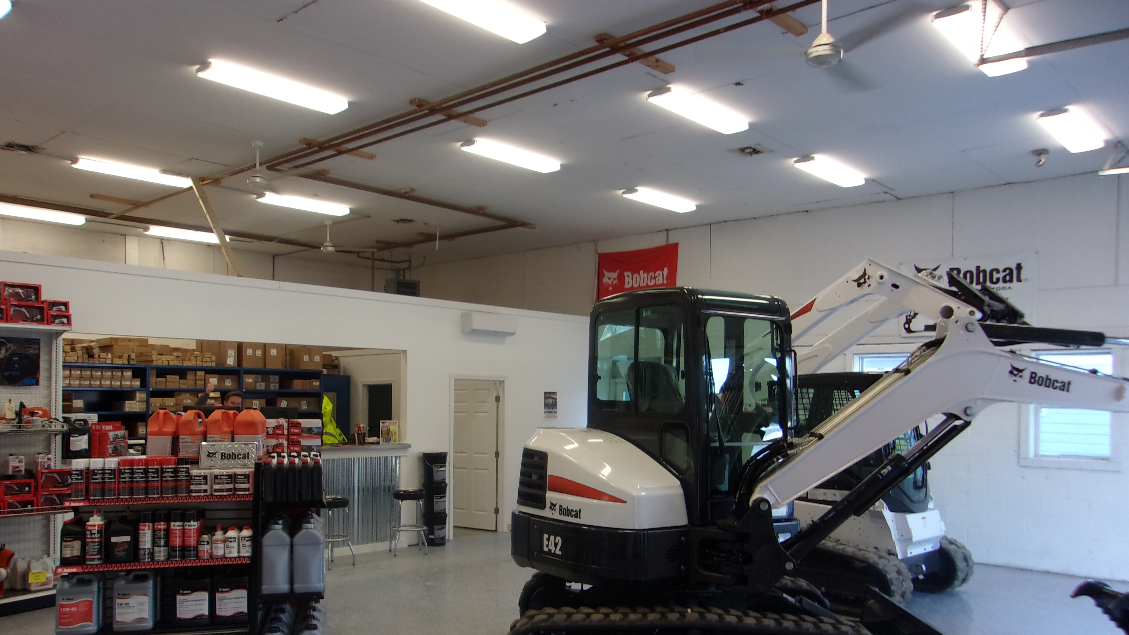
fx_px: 898
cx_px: 564
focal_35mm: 30
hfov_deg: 64.3
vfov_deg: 38.7
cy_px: 397
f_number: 3
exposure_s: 1/34
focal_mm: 4.9
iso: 106
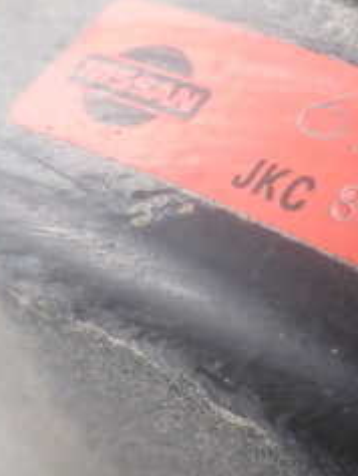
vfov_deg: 25.5
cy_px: 159
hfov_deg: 18.5
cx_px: 416
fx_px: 1047
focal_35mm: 76
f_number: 2.3
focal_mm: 5.4
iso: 400
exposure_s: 1/125
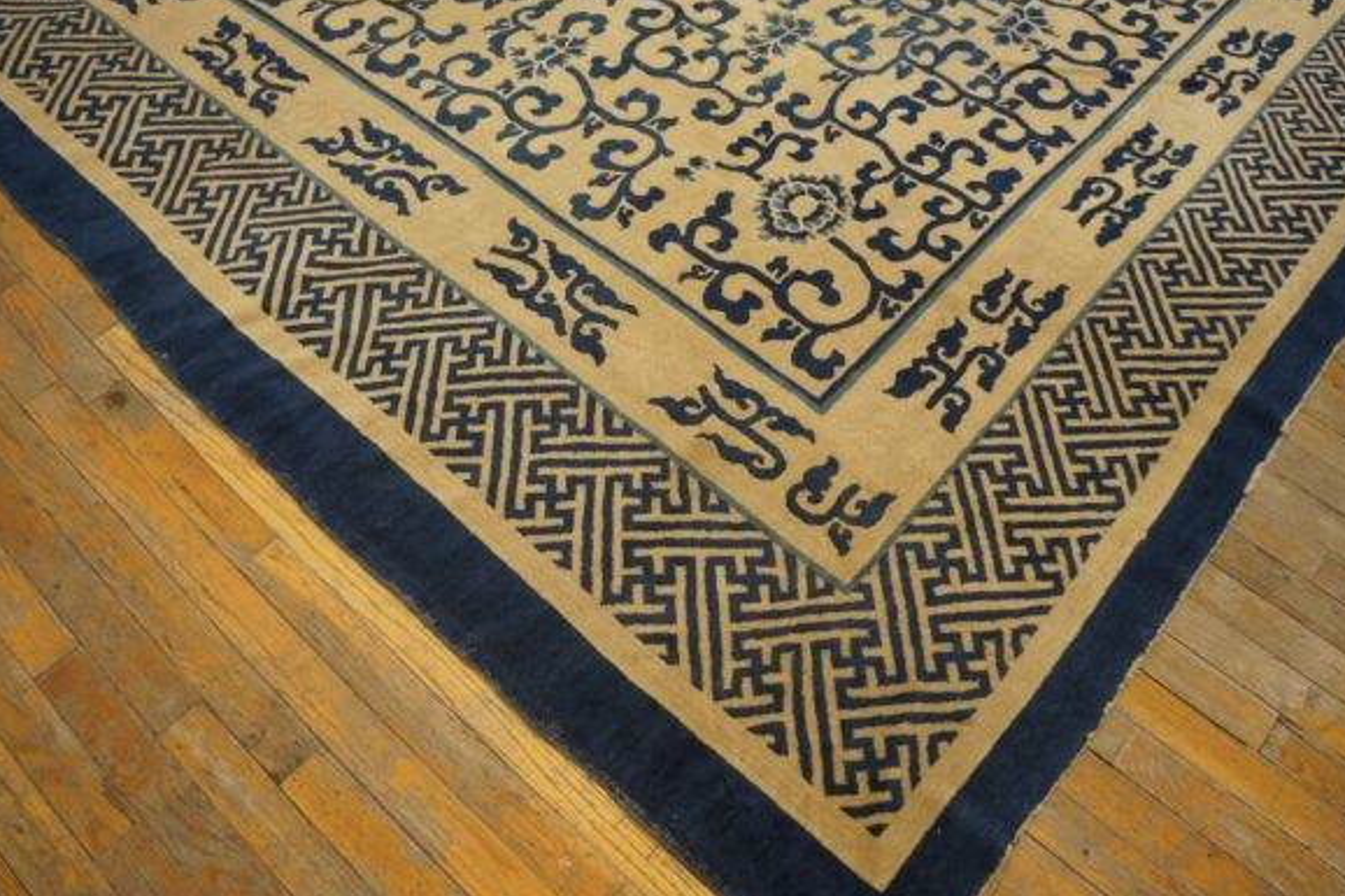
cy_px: 448
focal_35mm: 28
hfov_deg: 65.5
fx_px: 1046
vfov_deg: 46.4
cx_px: 677
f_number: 4
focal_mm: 18
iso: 640
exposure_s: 1/60
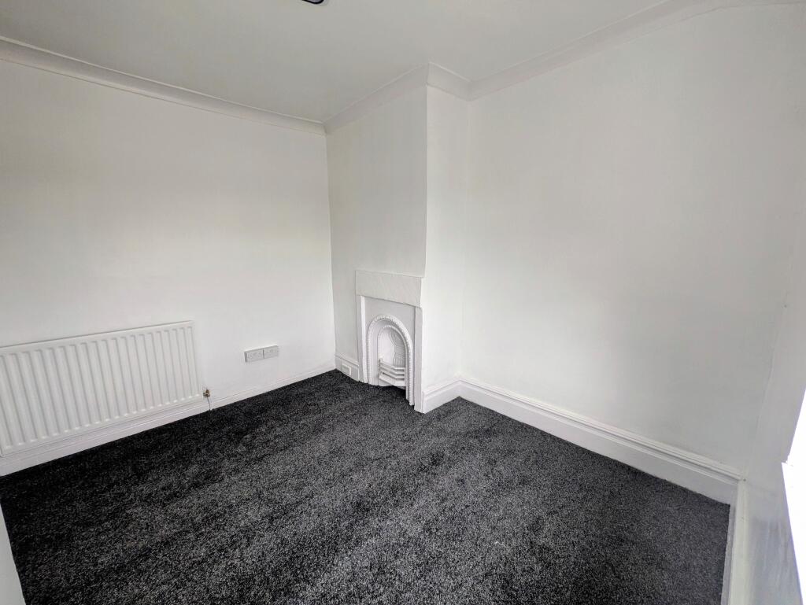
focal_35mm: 14
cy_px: 302
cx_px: 403
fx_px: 326
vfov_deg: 85.7
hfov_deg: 102.0
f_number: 2.2
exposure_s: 1/50
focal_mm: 1.83
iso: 57
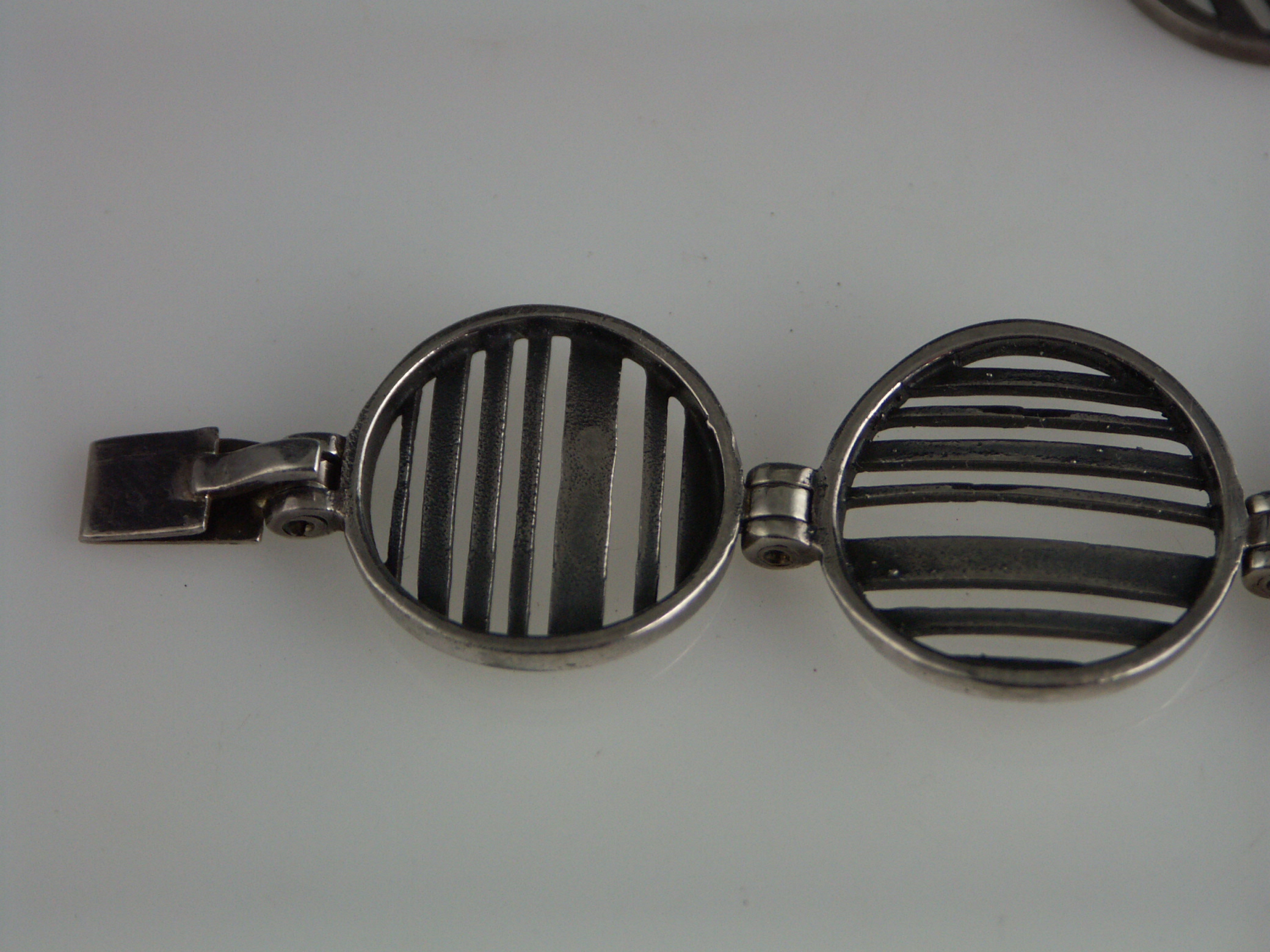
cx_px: 635
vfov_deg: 7.5
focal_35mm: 199
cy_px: 476
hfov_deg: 9.9
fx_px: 7301
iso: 100
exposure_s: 1/125
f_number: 3.5
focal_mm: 50.8
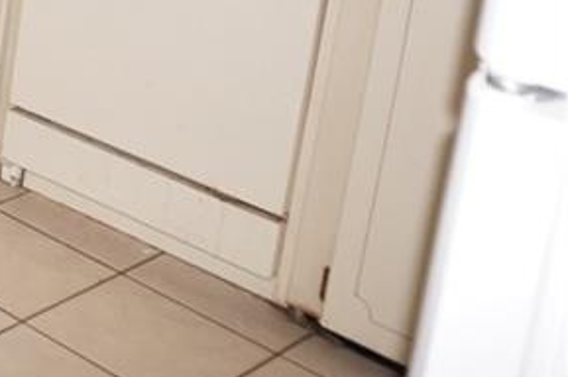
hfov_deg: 18.8
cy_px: -198
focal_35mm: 85
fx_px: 1340
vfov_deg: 14.8
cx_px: -436
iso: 800
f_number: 4
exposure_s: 1/160
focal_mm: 16
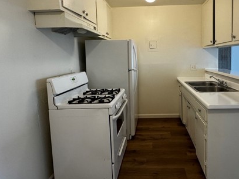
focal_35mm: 22
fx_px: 152
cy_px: 68
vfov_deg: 60.3
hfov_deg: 75.1
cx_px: 149
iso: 320
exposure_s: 1/60
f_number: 2.2
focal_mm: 2.22
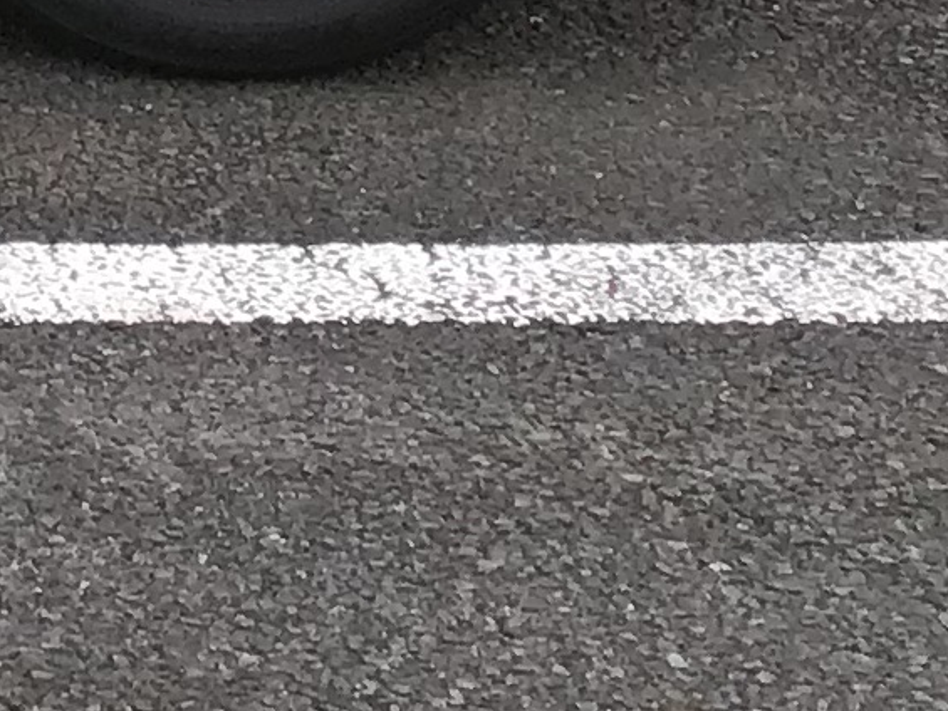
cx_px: -1240
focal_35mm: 179
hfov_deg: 9.9
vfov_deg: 8.0
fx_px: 4903
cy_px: -652
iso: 25
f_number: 2.4
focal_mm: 3.3
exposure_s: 1/132
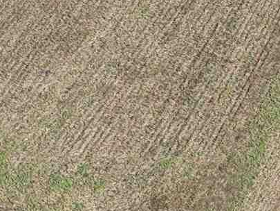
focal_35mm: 182
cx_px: 879
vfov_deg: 7.6
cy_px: -292
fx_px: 1473
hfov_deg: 8.7
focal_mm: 8.67
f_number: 1.8
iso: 100
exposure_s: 1/2000
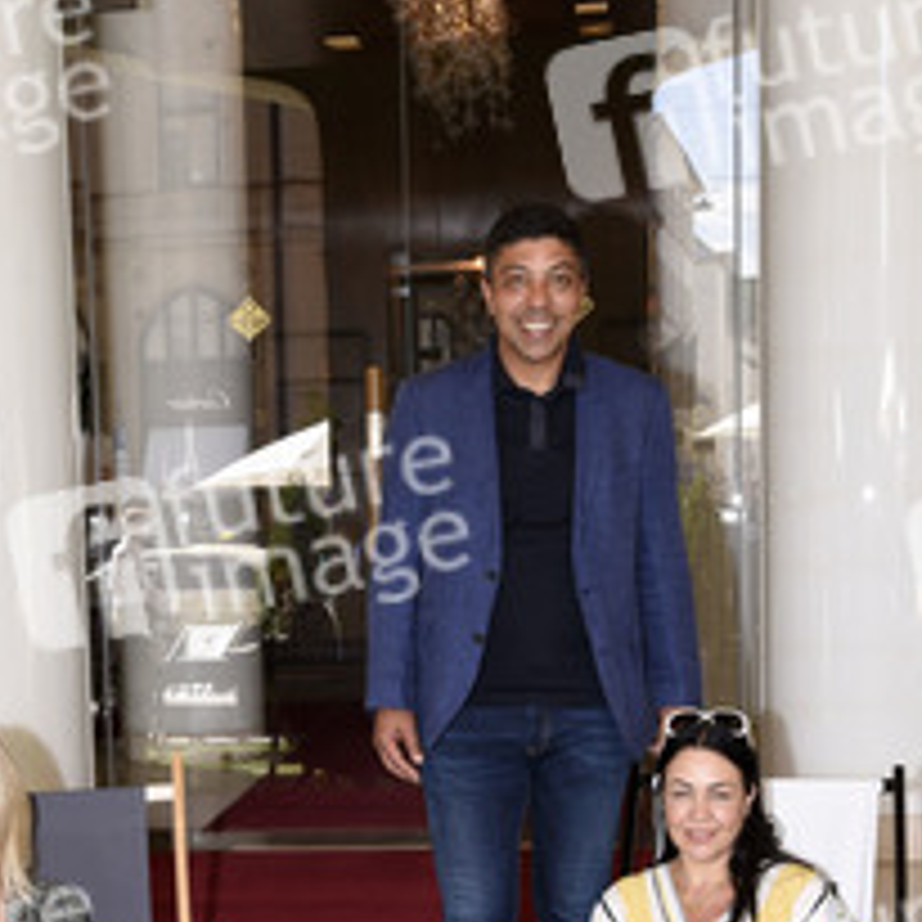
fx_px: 1748
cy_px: 769
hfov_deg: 29.5
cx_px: 369
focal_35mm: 58
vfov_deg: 28.8
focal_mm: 35
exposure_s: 1/60
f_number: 10
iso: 500
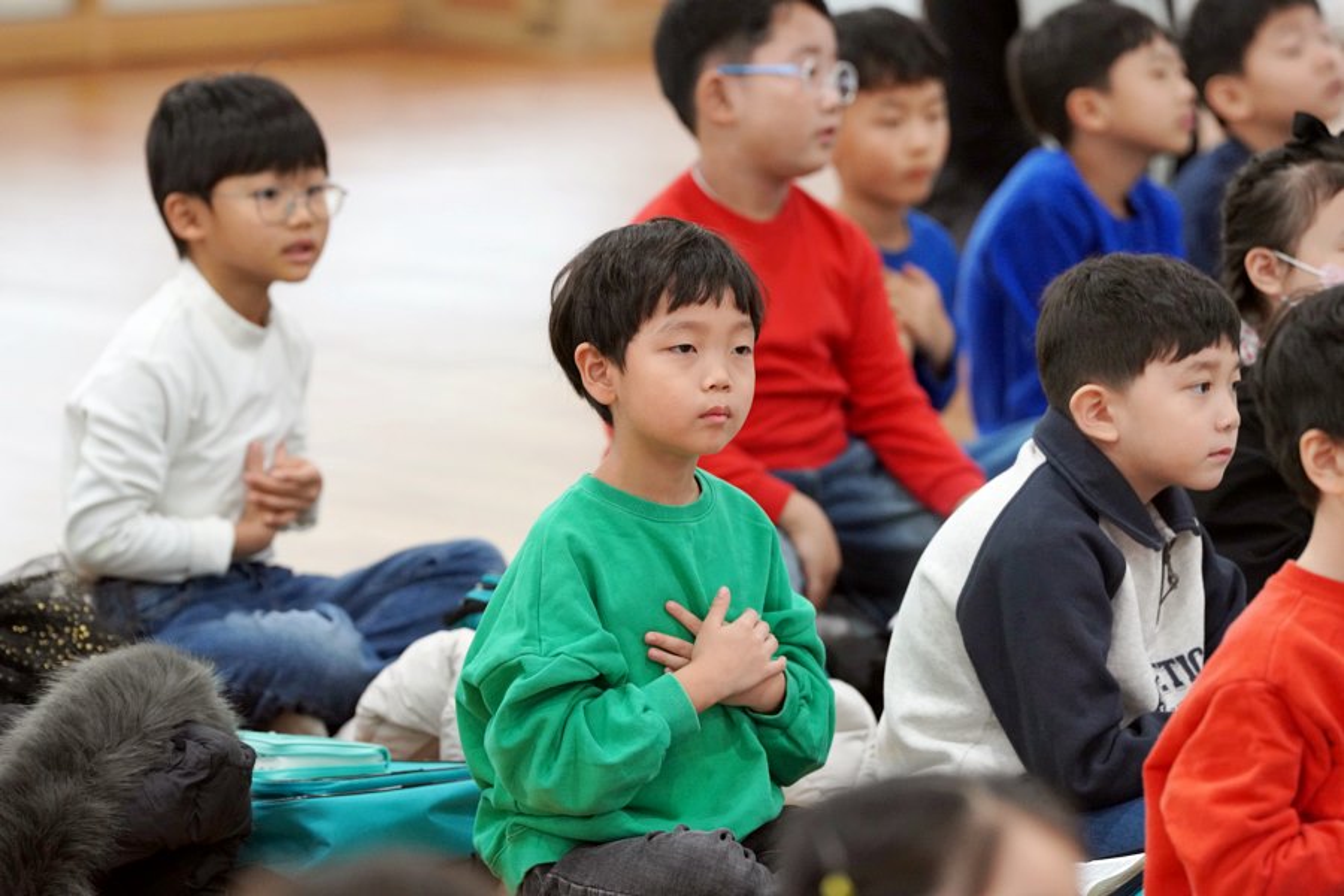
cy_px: 448
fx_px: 7466
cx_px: 672
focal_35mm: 200
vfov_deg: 6.9
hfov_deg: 10.3
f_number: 4
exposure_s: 1/250
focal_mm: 200
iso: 3200
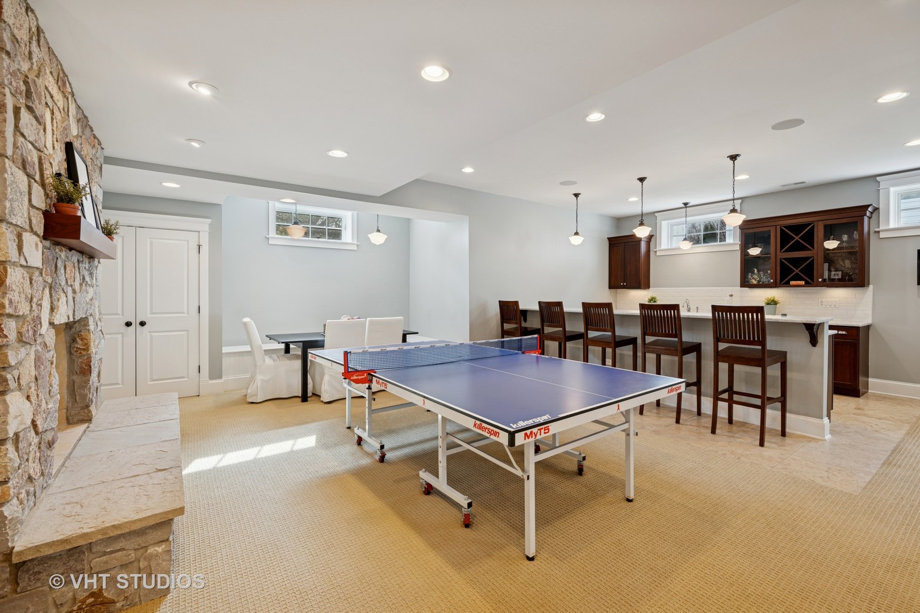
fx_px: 396
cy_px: 306
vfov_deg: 75.5
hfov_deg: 98.5
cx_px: 460
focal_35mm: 16
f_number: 9
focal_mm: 15.5
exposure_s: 1/15
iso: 200
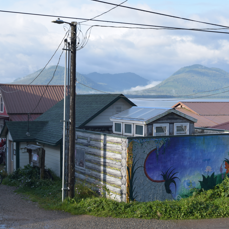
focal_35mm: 60
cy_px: 114
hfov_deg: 28.5
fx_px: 446
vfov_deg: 28.8
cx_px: 65
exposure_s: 1/250
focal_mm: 31
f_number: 8
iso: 200
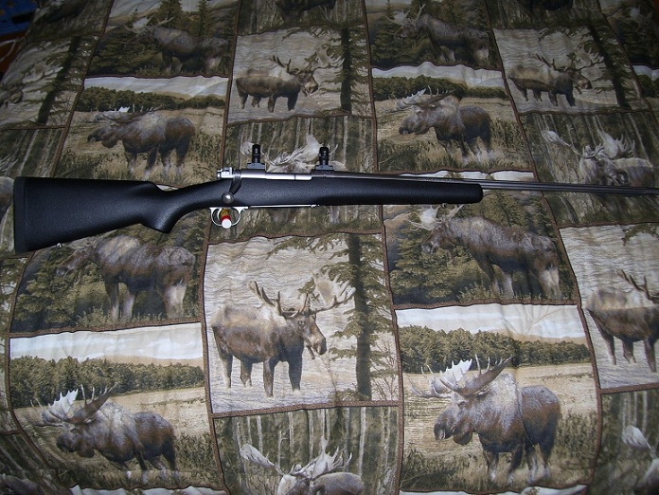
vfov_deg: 38.7
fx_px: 704
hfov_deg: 50.1
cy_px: 248
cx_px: 330
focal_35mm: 37
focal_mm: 6
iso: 80
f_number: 2.7
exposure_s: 1/60
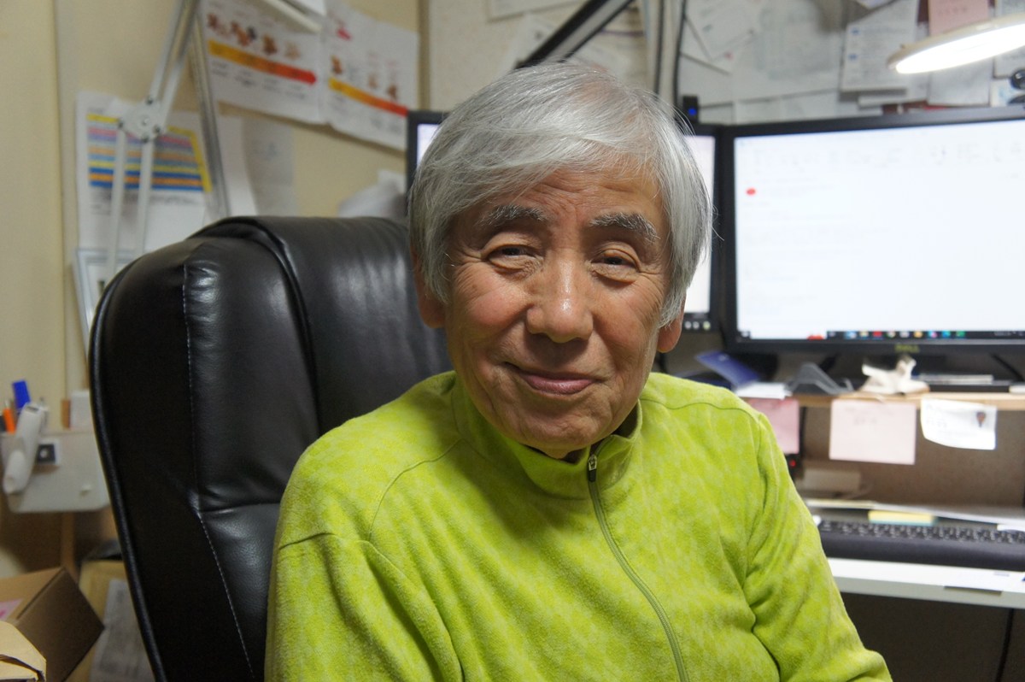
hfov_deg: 43.6
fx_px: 1280
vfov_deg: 29.8
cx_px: 512
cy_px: 341
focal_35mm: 45
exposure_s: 1/60
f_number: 4.5
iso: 1600
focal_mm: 30
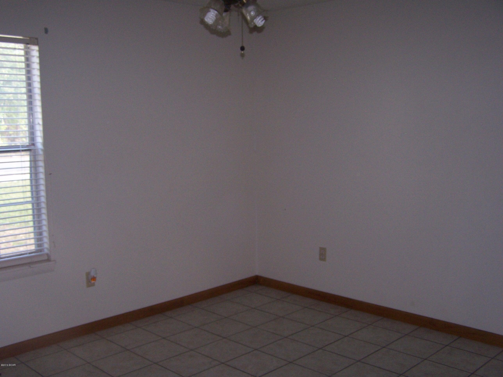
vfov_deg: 37.7
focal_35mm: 38
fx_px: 552
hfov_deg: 49.0
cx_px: 252
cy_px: 188
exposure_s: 1/60
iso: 140
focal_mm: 6.3
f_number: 2.8
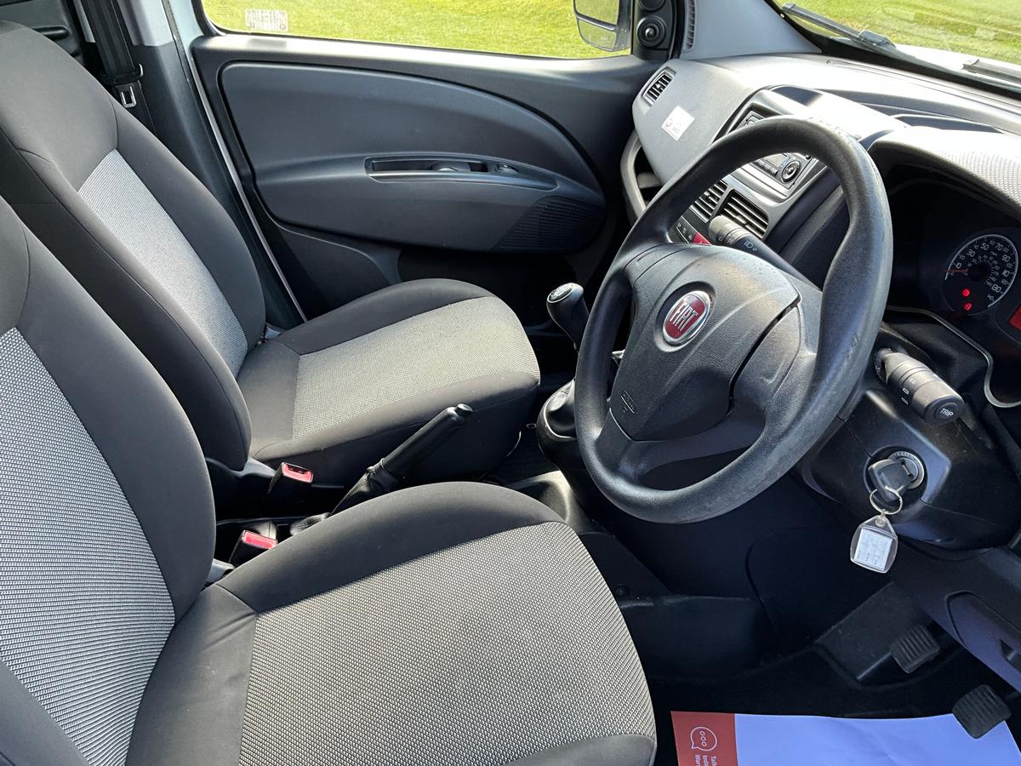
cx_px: 510
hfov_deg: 61.7
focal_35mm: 29
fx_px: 855
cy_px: 383
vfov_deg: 48.2
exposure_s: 1/112
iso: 64
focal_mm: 3
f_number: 1.8
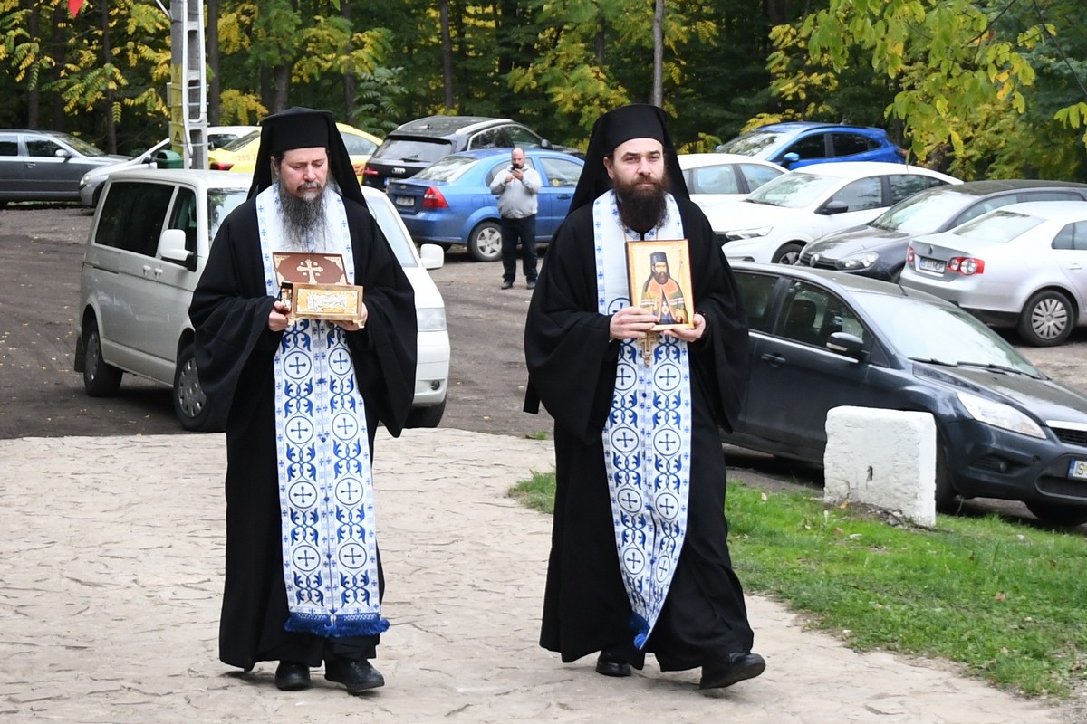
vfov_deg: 36.9
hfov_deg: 53.1
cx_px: 544
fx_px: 1087
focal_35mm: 36
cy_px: 362
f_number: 3
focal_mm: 24
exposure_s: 1/320
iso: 800
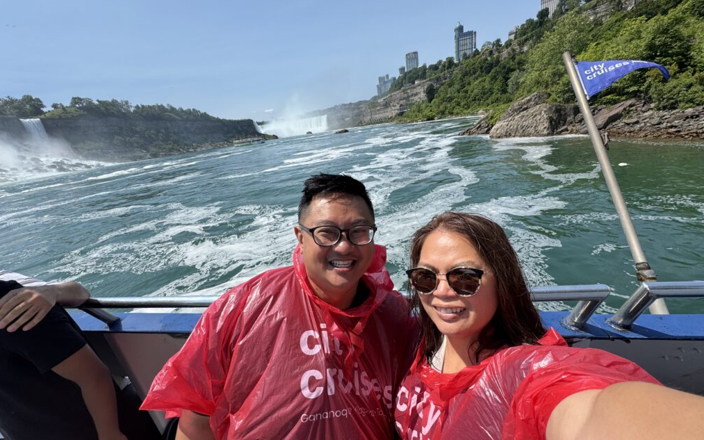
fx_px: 288
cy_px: 229
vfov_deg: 74.7
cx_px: 352
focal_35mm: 15
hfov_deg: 101.5
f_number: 2.2
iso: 40
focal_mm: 2.22
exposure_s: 1/1420
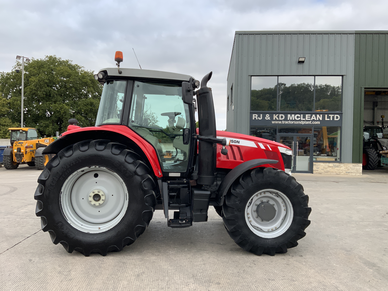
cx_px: 194
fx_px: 325
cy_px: 146
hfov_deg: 61.7
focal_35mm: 29
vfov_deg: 48.2
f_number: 1.8
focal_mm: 3
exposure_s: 1/816
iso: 16
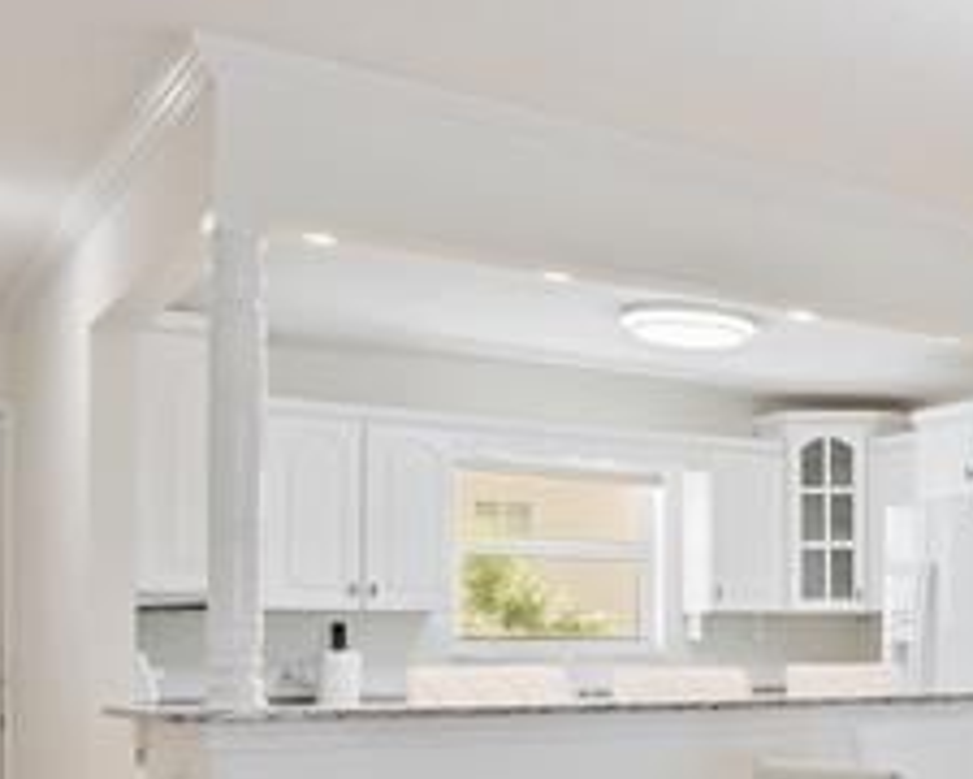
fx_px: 1440
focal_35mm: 50
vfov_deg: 28.9
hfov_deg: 29.2
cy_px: 725
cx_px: 1306
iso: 900
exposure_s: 1/15
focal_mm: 10
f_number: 8
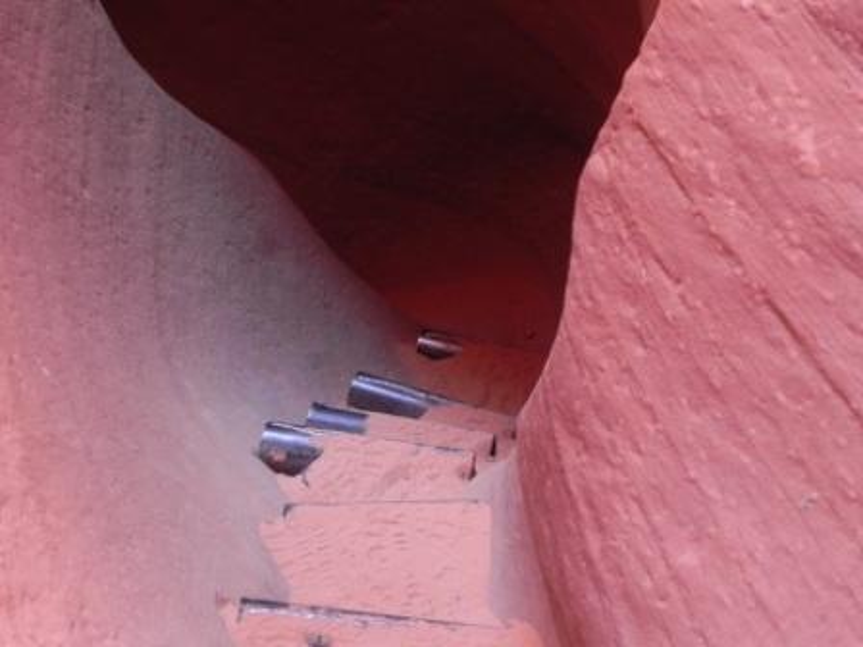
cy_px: 324
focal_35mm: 75
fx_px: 1870
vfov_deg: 19.6
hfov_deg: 26.0
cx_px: 432
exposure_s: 1/30
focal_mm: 13.4
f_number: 4
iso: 290
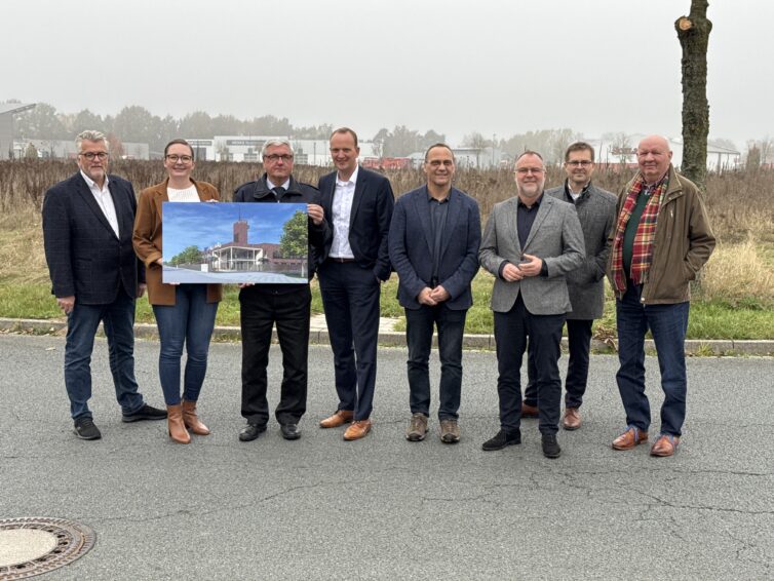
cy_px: 290
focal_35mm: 48
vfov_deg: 30.3
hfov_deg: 39.6
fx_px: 1074
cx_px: 387
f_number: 1.78
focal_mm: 6.76
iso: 80
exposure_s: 1/379
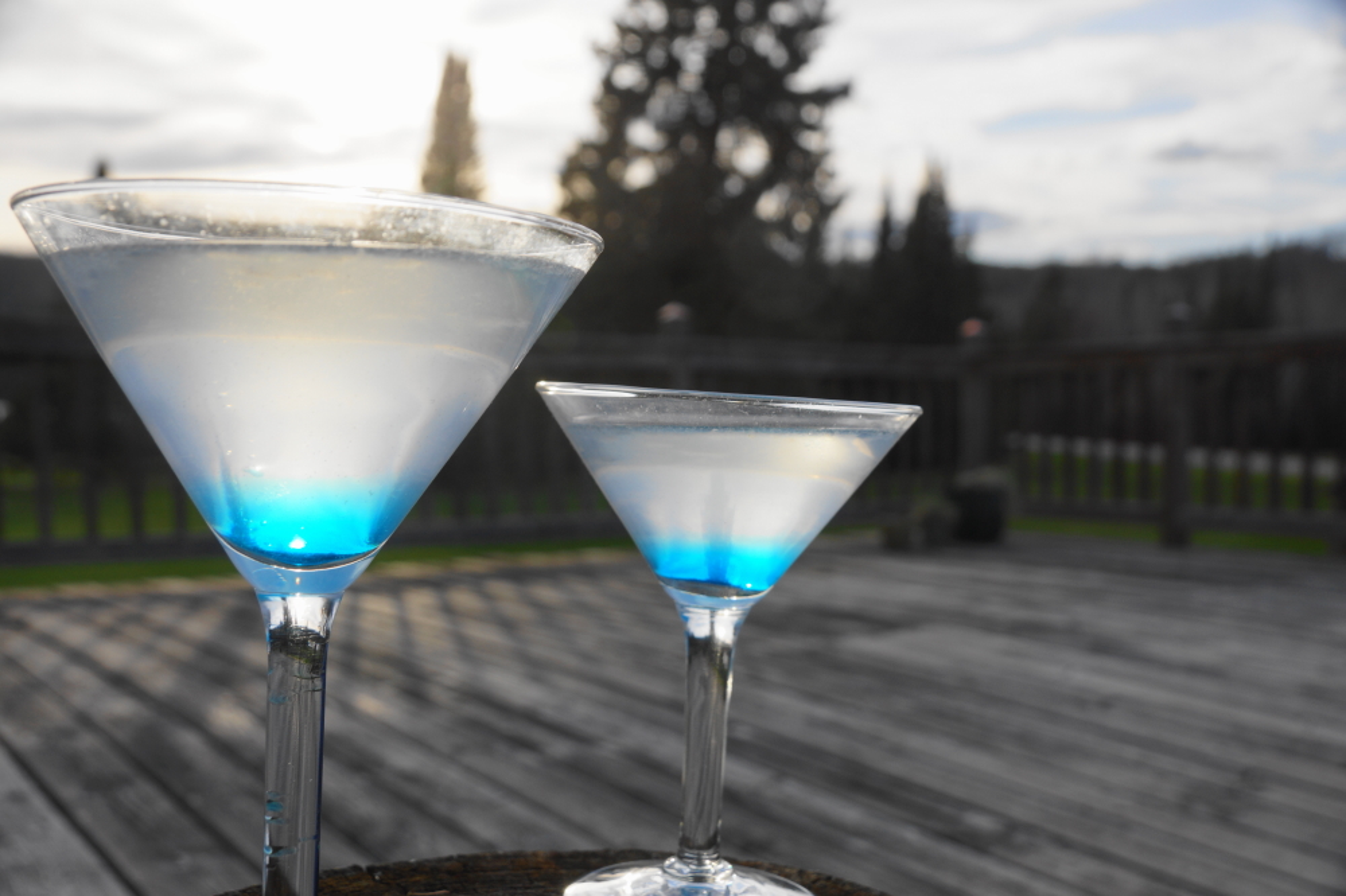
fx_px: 1458
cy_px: 448
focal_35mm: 39
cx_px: 673
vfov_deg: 34.2
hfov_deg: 49.6
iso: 100
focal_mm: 26
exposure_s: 1/125
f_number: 5.6
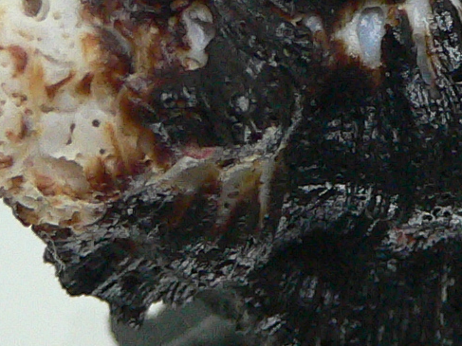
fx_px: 1935
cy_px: 115
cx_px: 416
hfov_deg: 13.5
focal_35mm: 145
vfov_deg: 10.2
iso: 200
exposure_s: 1/60
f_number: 2.8
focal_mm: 4.6
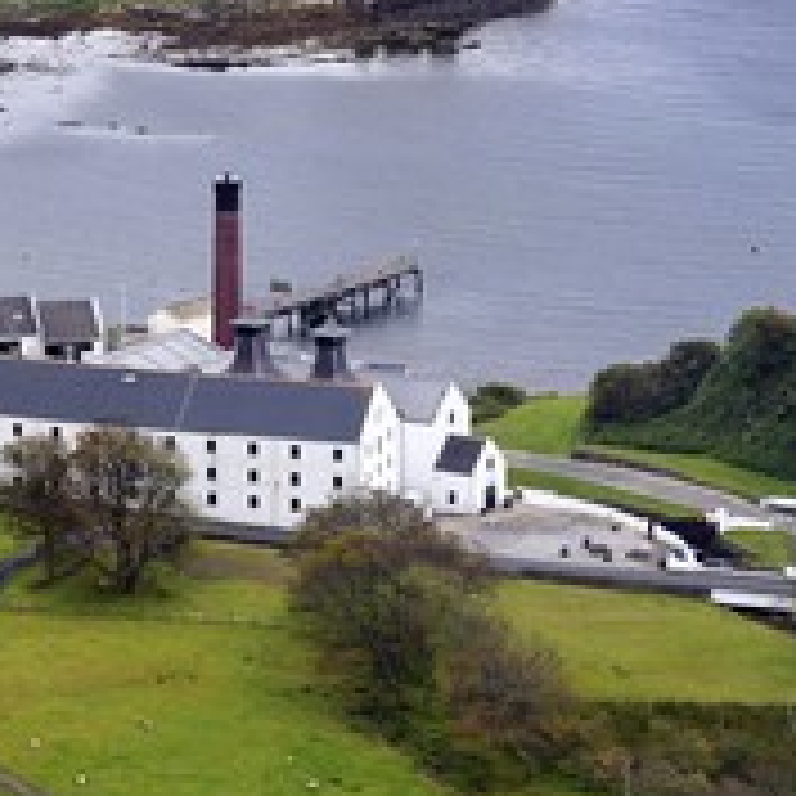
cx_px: -7
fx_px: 8924
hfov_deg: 5.1
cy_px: 270
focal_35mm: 343
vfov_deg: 5.1
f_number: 6.3
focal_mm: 170
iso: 400
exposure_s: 1/800
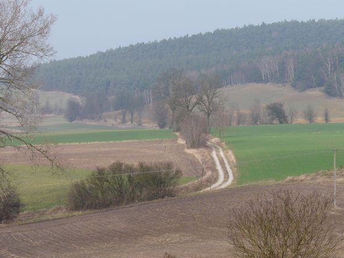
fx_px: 1729
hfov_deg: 11.4
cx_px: 175
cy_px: 141
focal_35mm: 174
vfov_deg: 8.5
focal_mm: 20.6
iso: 100
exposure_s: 1/250
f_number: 5.6
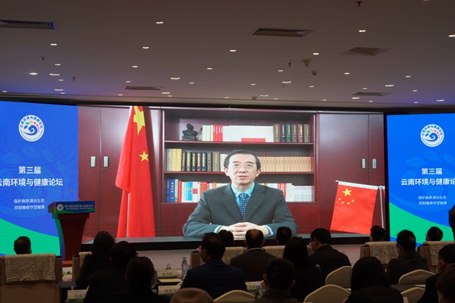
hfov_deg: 33.4
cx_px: 228
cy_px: 152
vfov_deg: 22.6
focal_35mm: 60
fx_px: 758
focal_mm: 60
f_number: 5.6
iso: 200
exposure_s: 1/60
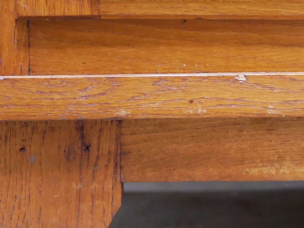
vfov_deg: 13.3
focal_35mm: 111
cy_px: 128
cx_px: 237
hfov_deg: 17.6
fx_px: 975
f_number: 1.7
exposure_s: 1/60
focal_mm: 20
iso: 1600
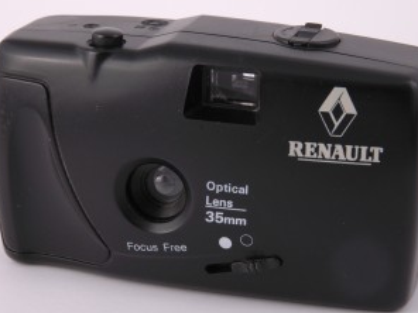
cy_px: 164
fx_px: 2000
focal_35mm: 166
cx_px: 198
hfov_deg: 11.9
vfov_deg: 9.0
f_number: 13
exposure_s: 1/60
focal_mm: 85
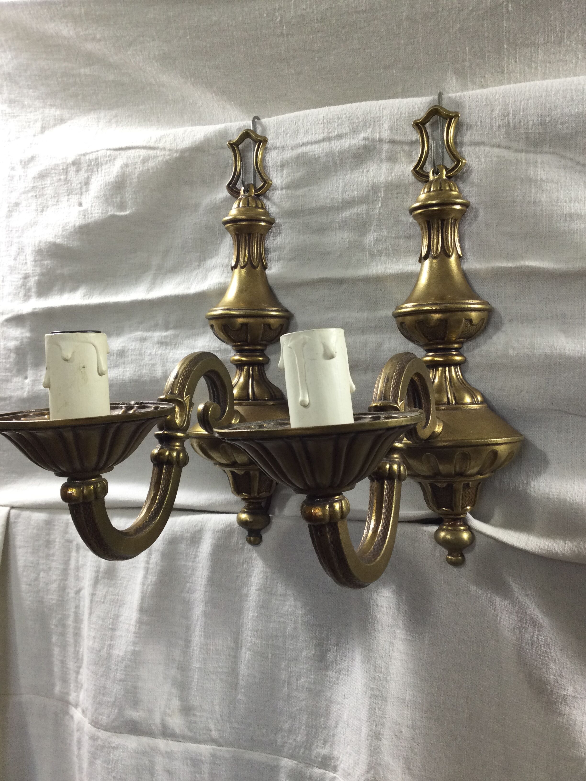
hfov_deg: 45.4
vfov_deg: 58.4
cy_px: 390
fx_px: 700
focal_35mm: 31
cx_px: 293
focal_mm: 3.3
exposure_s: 1/33
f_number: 2.4
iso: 32
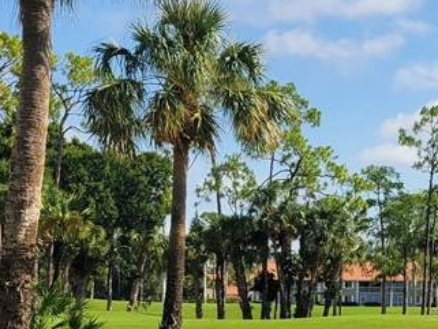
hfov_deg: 22.5
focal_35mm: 83
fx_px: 1051
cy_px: 246
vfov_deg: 17.7
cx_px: 450
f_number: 1.8
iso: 40
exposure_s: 1/2628
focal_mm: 5.4
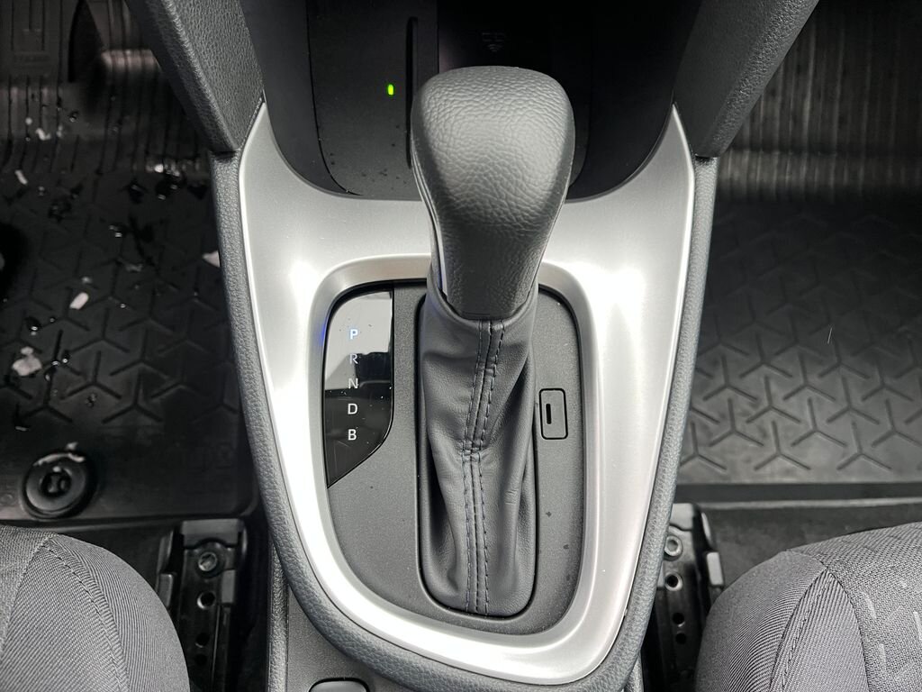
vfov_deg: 53.1
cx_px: 461
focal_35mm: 26
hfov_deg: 67.3
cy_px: 346
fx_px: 693
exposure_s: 1/85
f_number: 1.6
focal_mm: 5.1
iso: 125
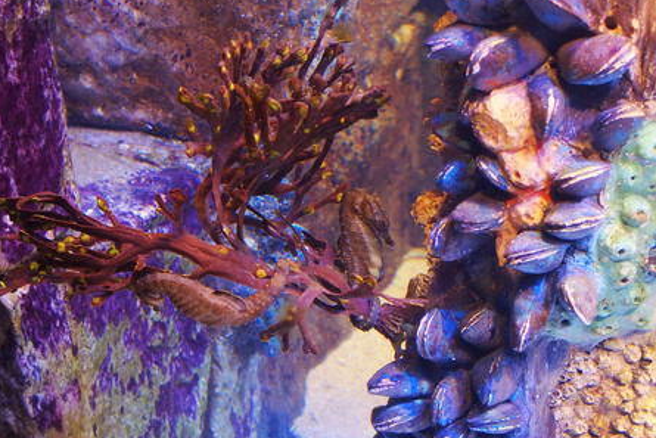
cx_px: 329
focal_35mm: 80
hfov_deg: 25.4
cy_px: 193
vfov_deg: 17.1
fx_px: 1458
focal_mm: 16.1
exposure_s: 1/25
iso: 800
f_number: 2.8
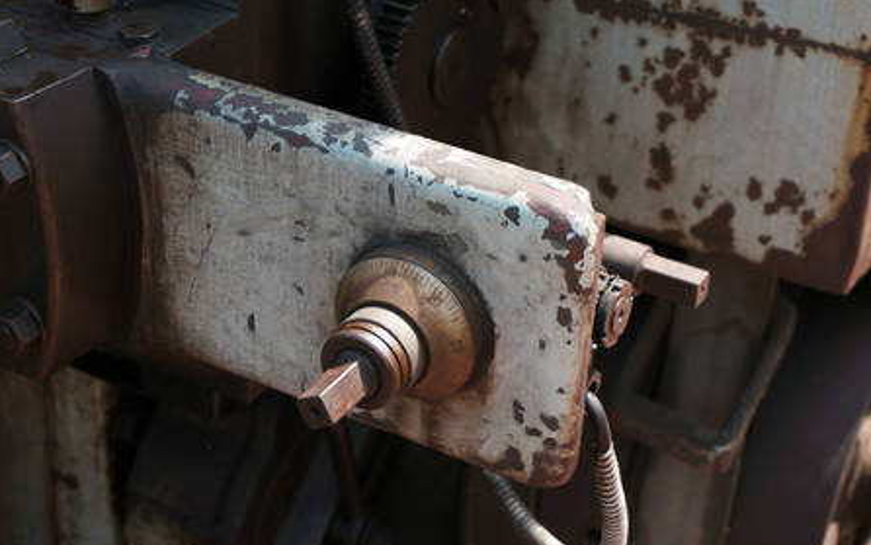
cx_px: 436
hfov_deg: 26.8
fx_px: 1828
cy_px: 288
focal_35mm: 77
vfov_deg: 16.9
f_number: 5.6
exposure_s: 1/320
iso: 100
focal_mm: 50
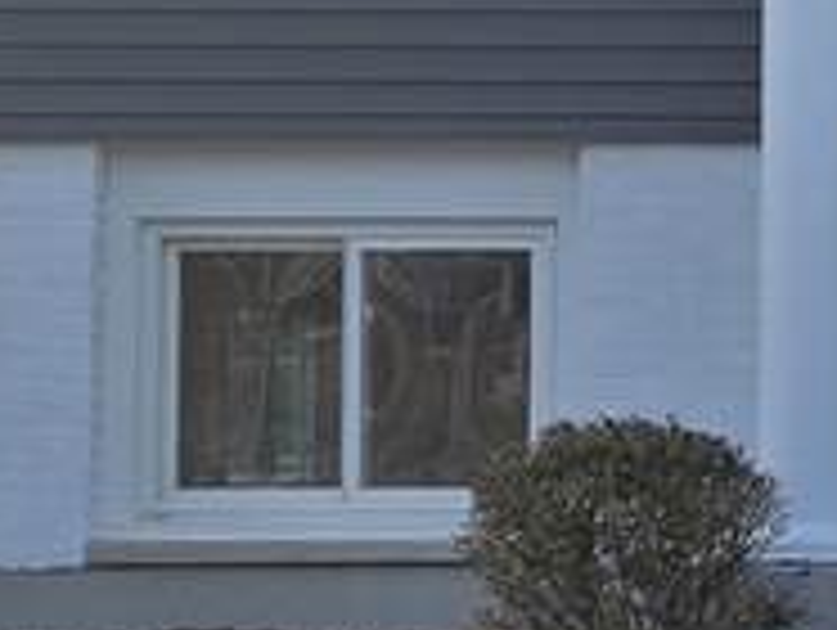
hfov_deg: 11.2
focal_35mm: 158
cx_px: 1746
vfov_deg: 9.4
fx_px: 3825
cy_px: 189
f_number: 1.8
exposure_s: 1/1829
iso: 25
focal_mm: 5.4
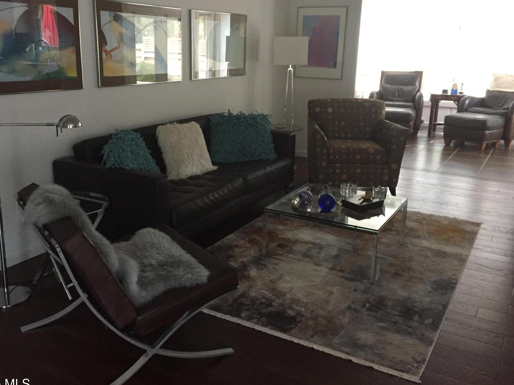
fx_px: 505
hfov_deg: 53.9
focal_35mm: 34
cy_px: 179
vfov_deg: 41.8
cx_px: 234
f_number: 2.2
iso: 250
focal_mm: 4.15
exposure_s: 1/30
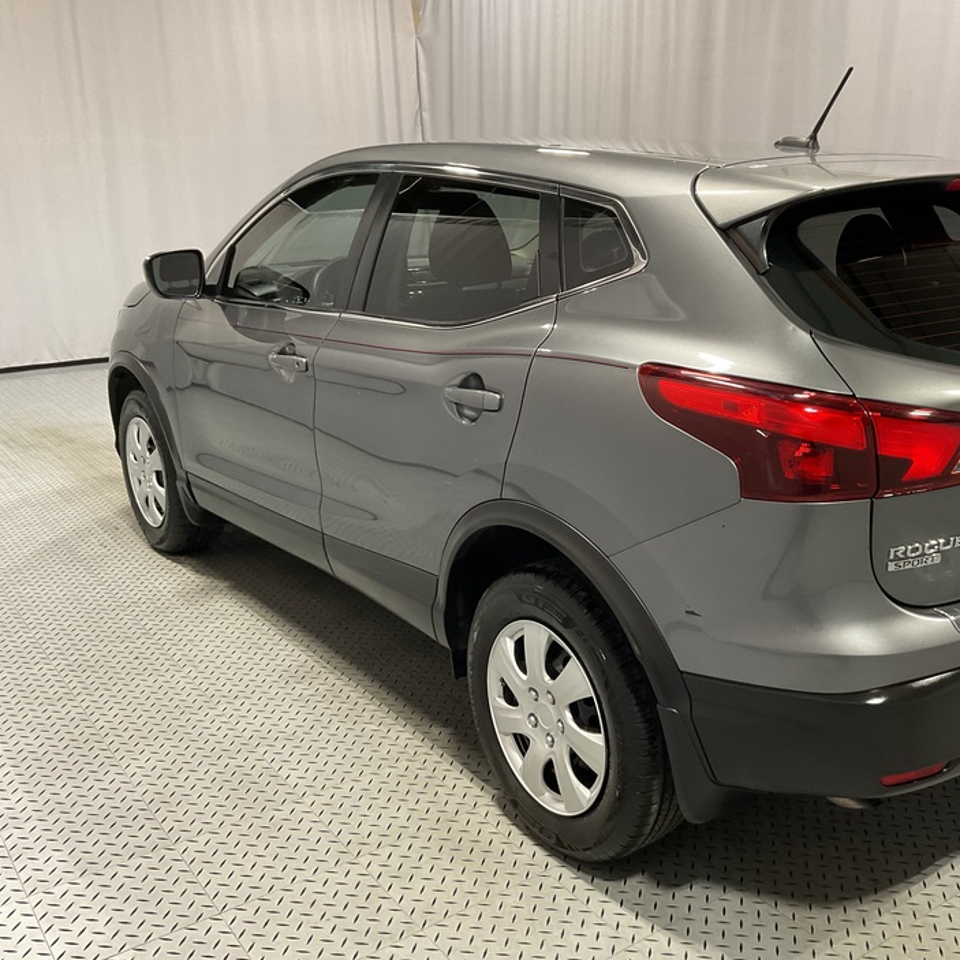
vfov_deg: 47.2
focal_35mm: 35
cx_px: 624
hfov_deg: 46.6
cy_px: 482
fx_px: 1098
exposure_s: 1/50
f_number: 1.8
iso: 80
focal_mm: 3
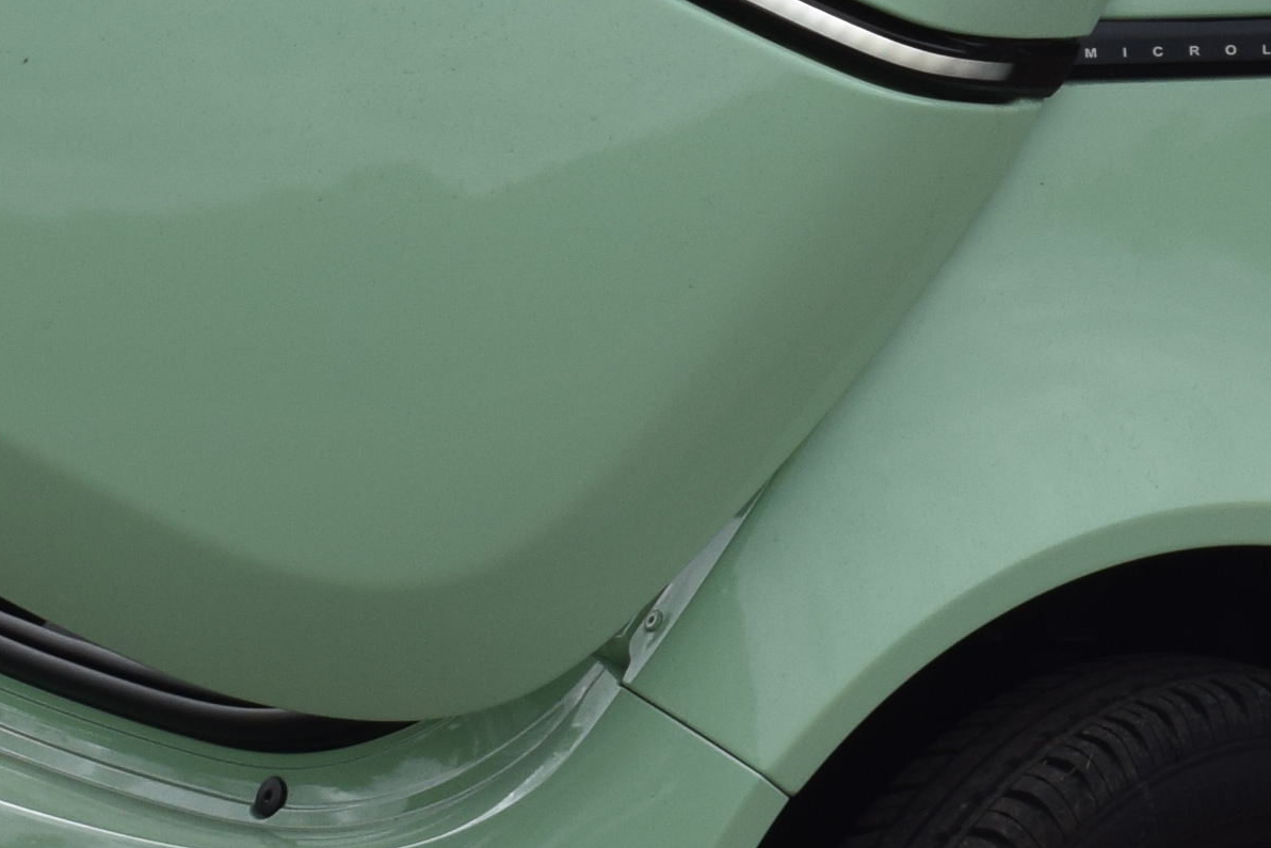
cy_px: -54
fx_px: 10663
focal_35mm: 302
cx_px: 1329
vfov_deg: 4.5
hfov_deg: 6.8
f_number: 9
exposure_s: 1/320
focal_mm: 40
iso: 200
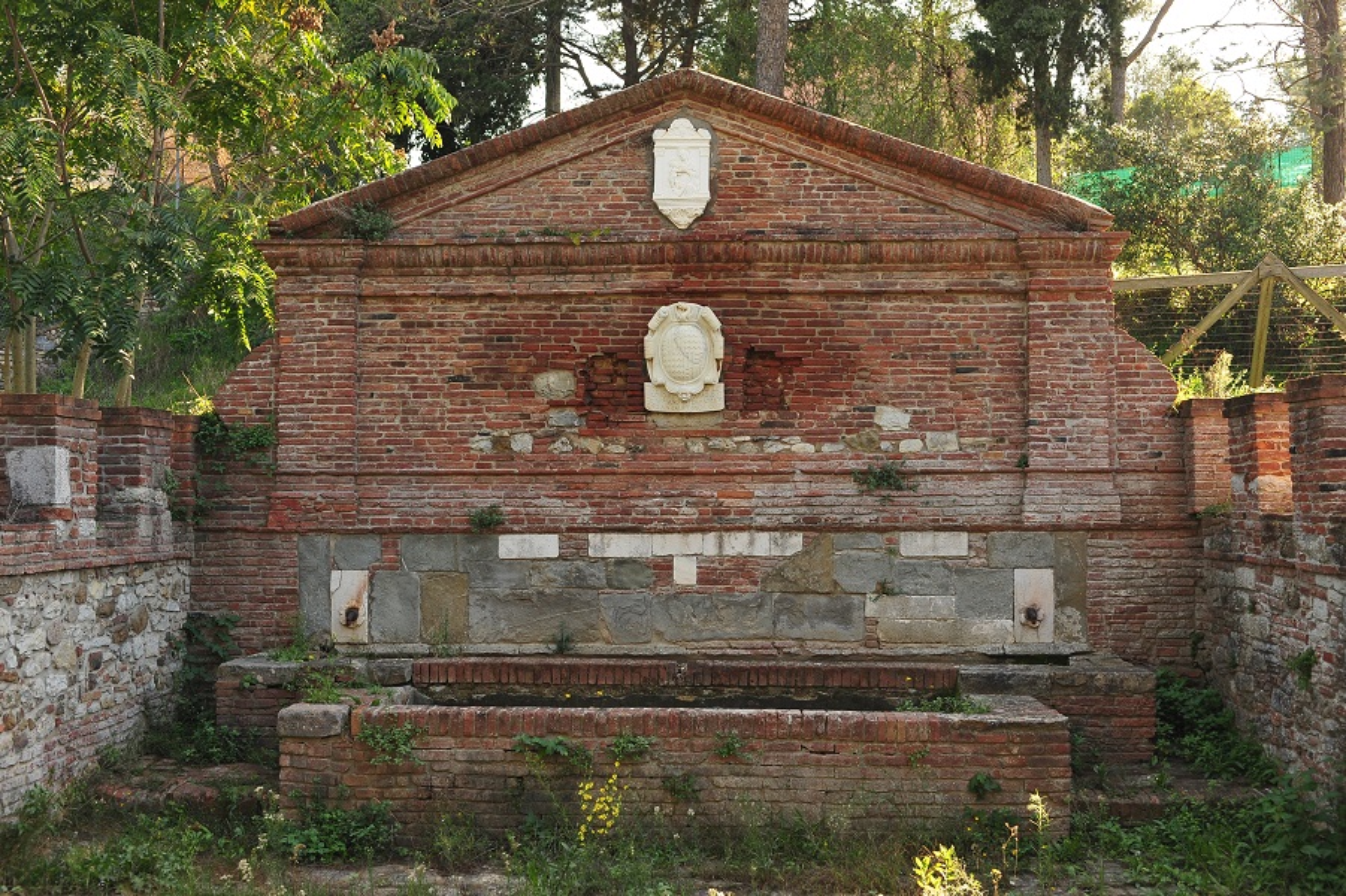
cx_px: 673
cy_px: 448
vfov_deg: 31.9
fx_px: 1570
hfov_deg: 46.4
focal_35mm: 42
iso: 640
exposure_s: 1/125
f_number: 5.6
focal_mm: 42
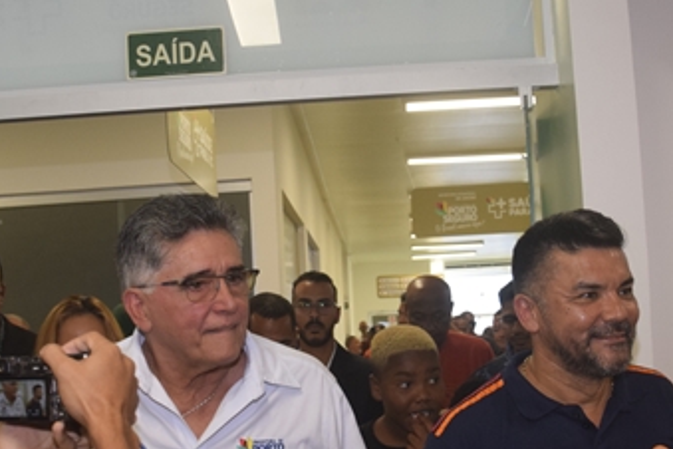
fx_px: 1103
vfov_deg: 22.8
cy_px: 316
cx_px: 321
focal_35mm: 59
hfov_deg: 33.9
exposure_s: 1/100
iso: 800
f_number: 5
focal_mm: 18
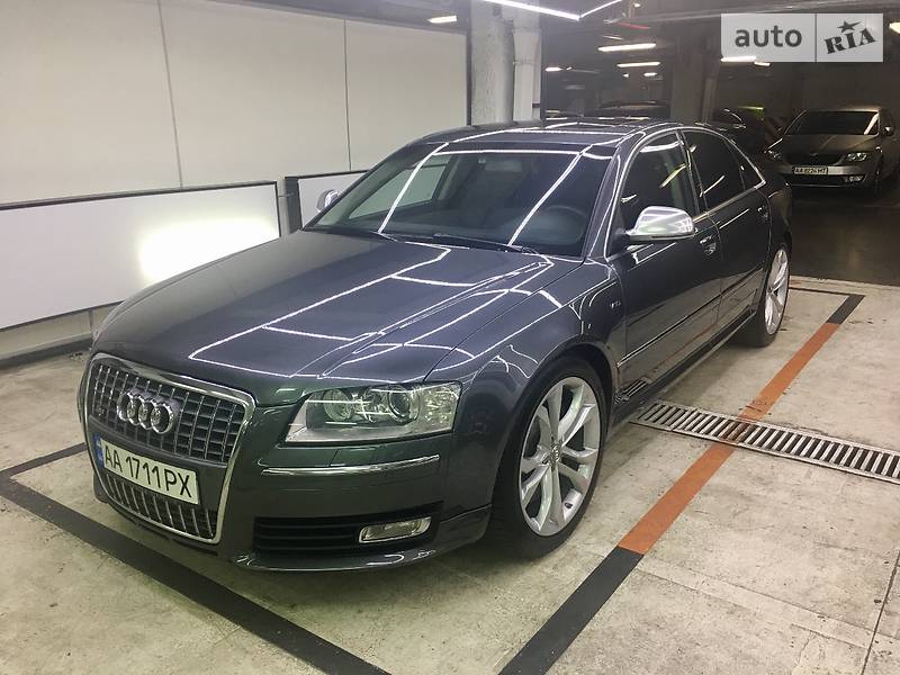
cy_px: 338
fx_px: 754
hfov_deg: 61.7
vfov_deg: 48.2
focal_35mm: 29
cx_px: 450
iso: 32
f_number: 2.2
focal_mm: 4.2
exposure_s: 1/17
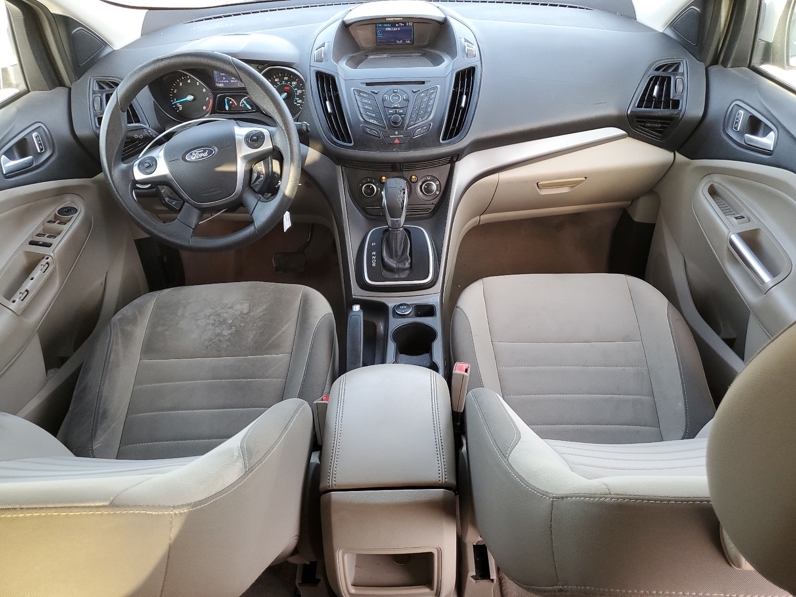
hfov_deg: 67.3
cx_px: 398
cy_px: 298
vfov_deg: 53.1
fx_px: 598
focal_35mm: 26
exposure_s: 1/120
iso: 94
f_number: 1.5
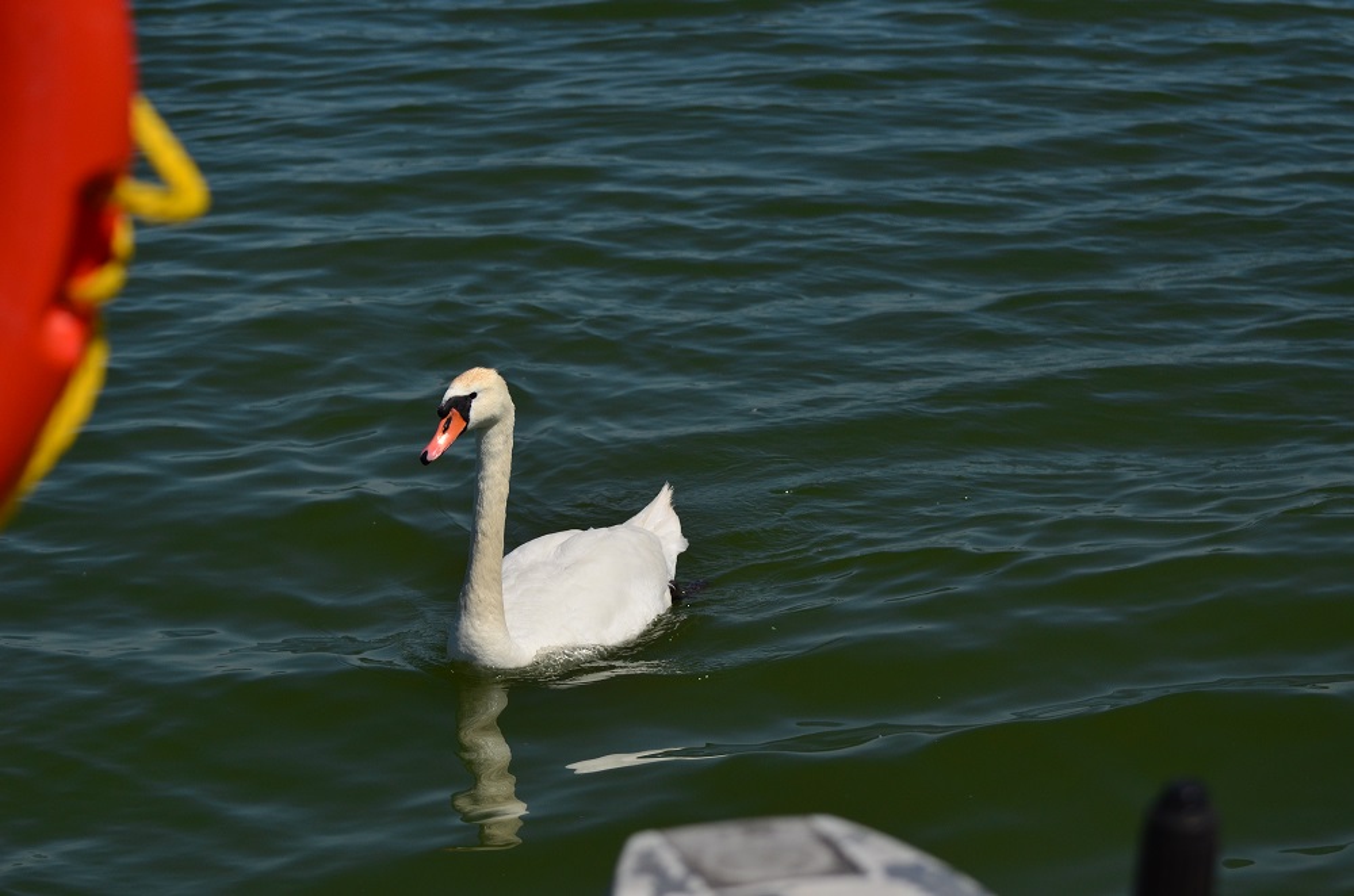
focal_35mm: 105
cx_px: 677
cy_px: 448
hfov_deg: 19.5
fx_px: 3940
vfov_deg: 13.0
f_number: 4.5
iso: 280
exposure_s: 1/8000
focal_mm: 70
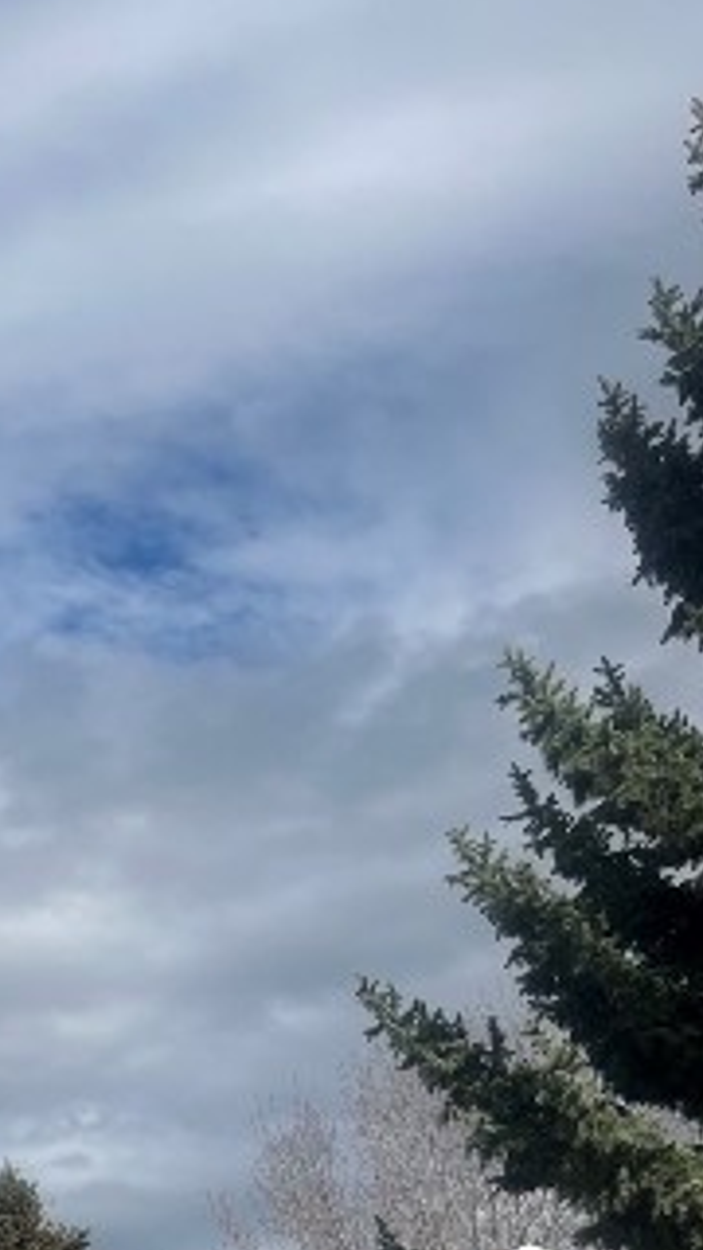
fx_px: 2253
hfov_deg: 16.4
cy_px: 1375
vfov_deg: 28.2
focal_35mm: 68
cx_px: -293
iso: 50
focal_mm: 5.1
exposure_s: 1/10870
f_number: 1.6
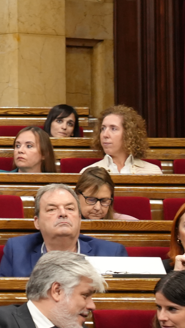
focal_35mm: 274
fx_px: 2389
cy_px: 39
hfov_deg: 4.3
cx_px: -314
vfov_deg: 7.9
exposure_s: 1/160
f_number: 4
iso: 2500
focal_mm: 70
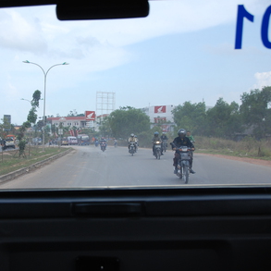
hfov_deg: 35.6
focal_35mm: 47
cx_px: 82
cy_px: 133
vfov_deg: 36.1
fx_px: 416
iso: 200
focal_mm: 24
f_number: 5
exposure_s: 1/100
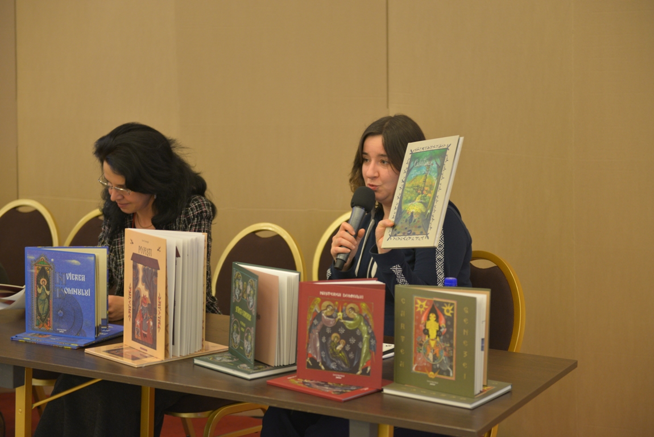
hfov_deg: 28.8
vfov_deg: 19.5
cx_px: 327
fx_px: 1272
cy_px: 218
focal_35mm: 70
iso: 800
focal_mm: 70
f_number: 2.8
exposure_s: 1/80
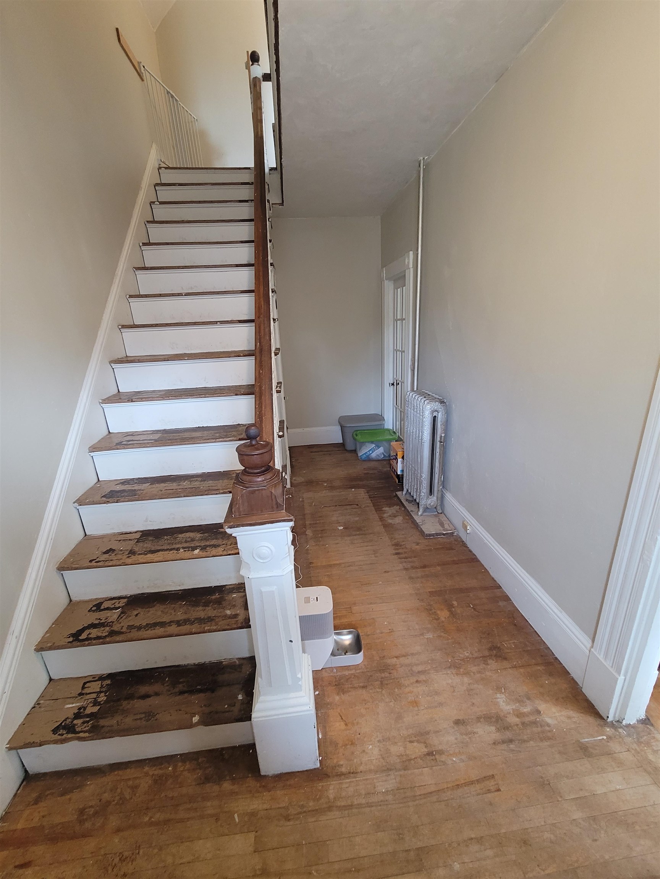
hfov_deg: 89.9
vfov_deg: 106.2
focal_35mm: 13
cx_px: 330
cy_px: 440
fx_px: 330
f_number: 2.2
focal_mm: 2.2
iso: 320
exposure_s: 1/30
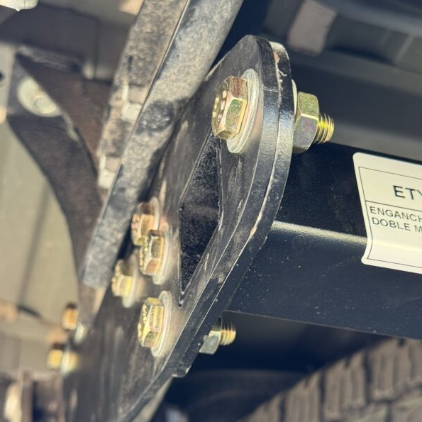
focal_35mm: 57
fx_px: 786
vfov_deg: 29.9
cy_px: 275
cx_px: 211
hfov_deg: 30.0
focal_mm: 6.76
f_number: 1.78
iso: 100
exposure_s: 1/60
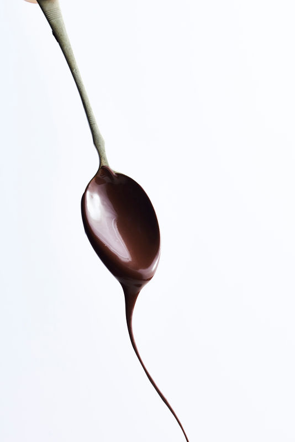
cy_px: 221
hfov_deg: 10.2
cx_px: 148
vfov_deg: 15.2
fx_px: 1658
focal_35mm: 135
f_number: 8
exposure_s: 1/200
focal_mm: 135
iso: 100
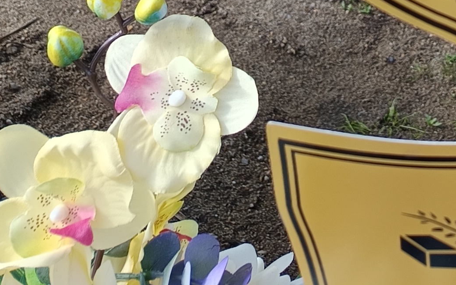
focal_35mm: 98
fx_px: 1218
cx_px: 539
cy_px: -459
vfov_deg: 10.8
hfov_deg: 20.0
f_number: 1.7
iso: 50
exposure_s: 1/159
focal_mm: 5.31
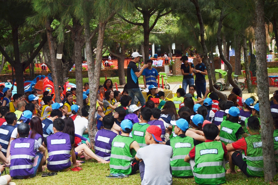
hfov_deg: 24.6
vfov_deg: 16.6
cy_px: 92
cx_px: 139
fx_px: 637
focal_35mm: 82
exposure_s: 1/160
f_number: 4
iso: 100
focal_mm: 55
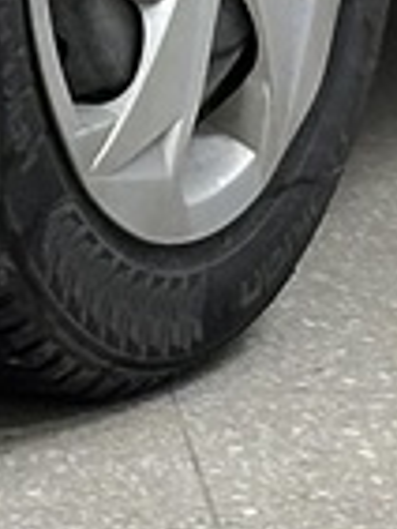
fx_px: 7482
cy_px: -1141
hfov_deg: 3.0
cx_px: -408
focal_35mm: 490
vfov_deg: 3.9
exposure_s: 1/99
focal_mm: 6.86
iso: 125
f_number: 1.78
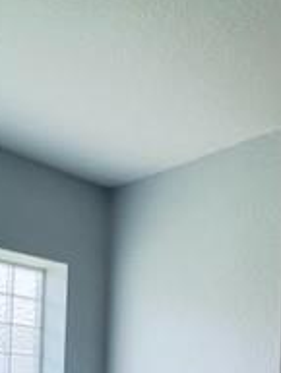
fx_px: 465
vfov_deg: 38.0
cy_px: 388
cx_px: 297
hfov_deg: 30.6
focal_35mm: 43
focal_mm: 1.57
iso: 40
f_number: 1.8
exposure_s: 1/120
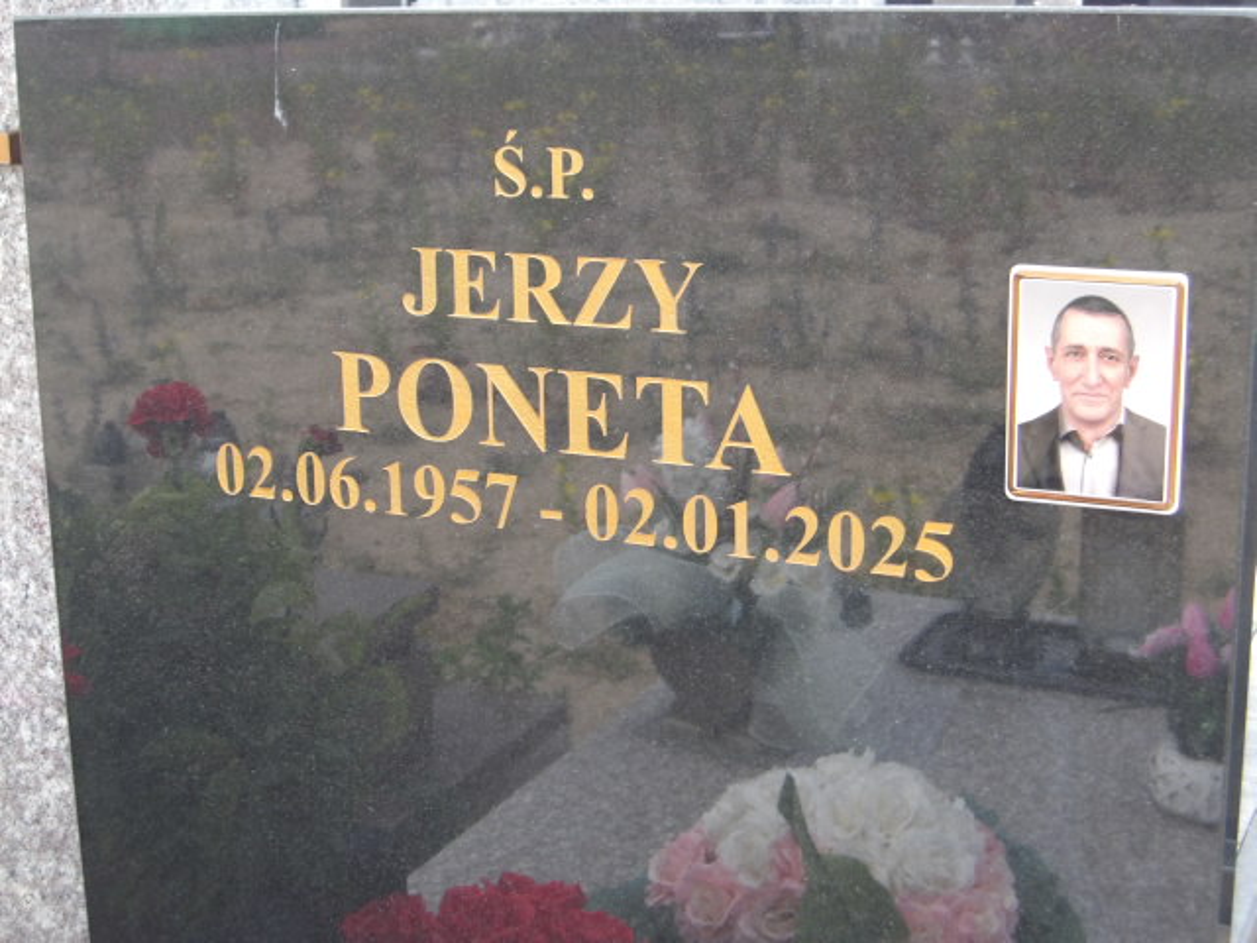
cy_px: 472
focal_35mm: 53
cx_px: 628
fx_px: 1925
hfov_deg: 36.2
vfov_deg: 27.5
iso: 100
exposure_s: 1/97
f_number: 4.2
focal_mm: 9.4
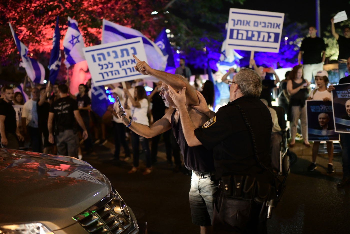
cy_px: 117
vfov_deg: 37.8
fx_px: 340
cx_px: 175
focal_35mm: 35
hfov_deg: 54.4
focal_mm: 35
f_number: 1.8
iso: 6400
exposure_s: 1/250
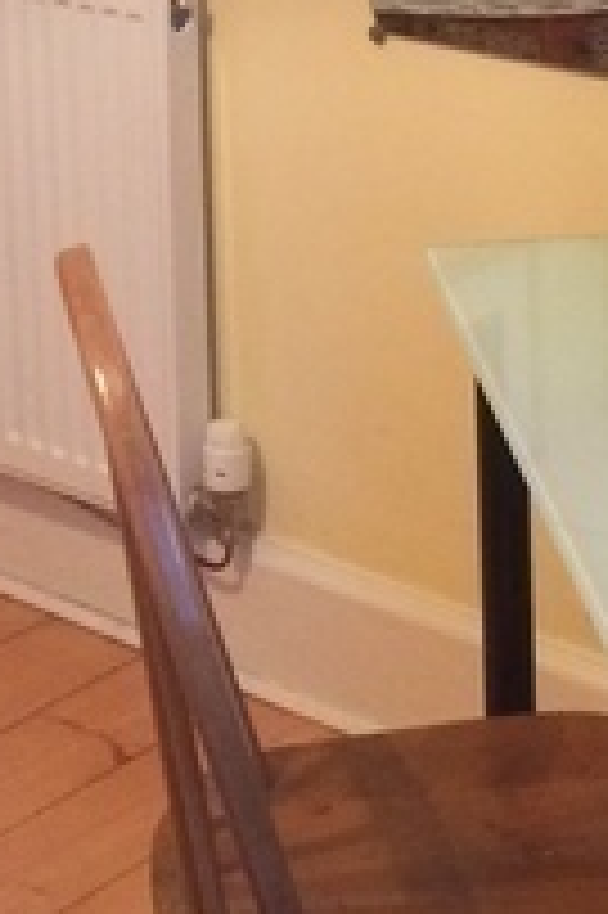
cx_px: -50
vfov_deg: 17.6
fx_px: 2893
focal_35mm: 114
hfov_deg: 11.8
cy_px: 27
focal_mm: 4.15
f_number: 2.2
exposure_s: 1/25
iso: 320
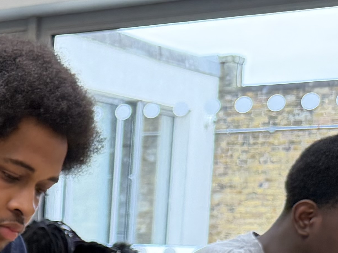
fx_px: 1103
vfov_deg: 12.7
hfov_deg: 13.7
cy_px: 328
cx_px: -410
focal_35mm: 113
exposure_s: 1/121
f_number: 1.78
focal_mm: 6.76
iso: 200
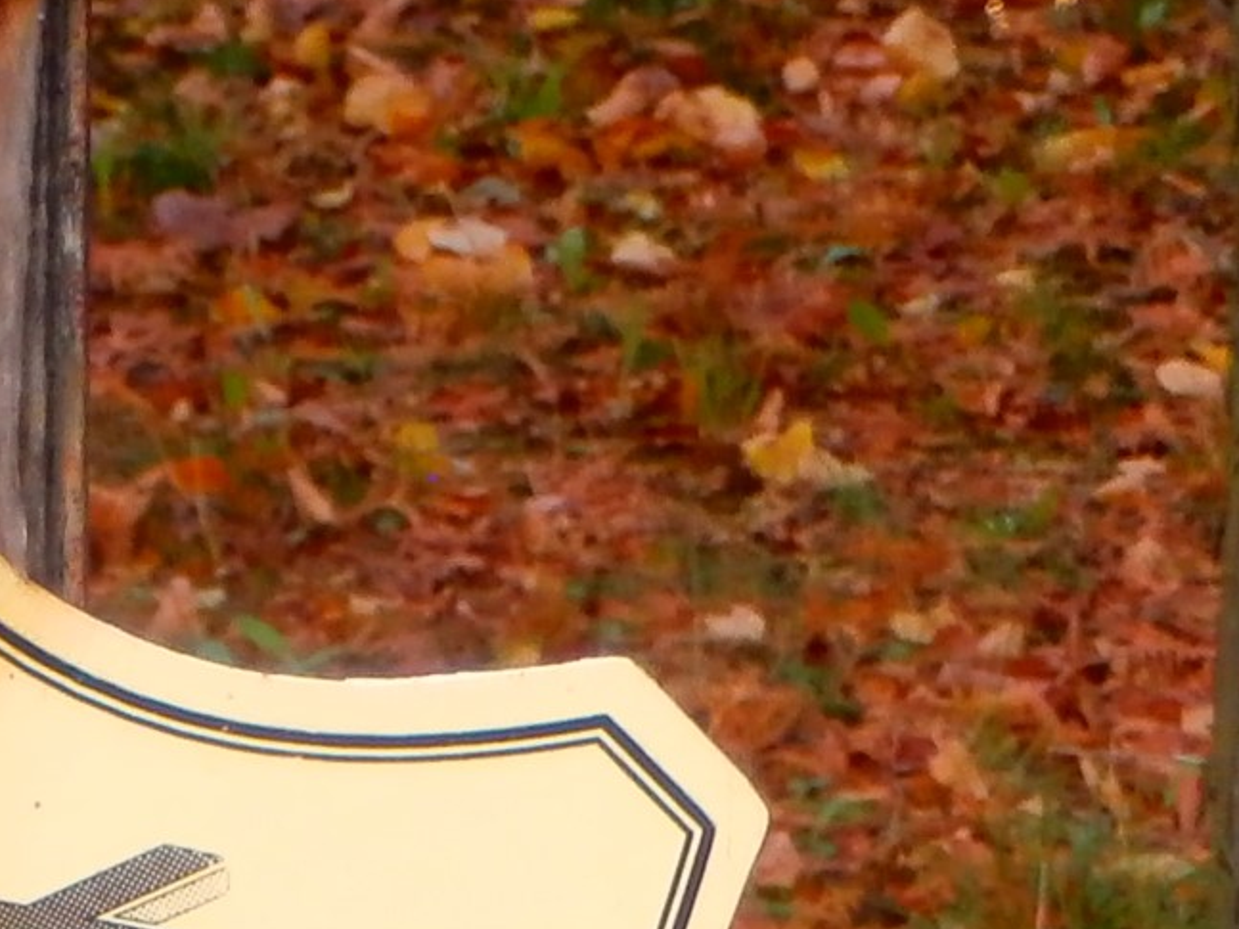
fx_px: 11273
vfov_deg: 4.7
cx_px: 125
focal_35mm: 315
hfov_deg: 6.3
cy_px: 1801
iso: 100
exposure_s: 1/125
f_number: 4.7
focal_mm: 12.1
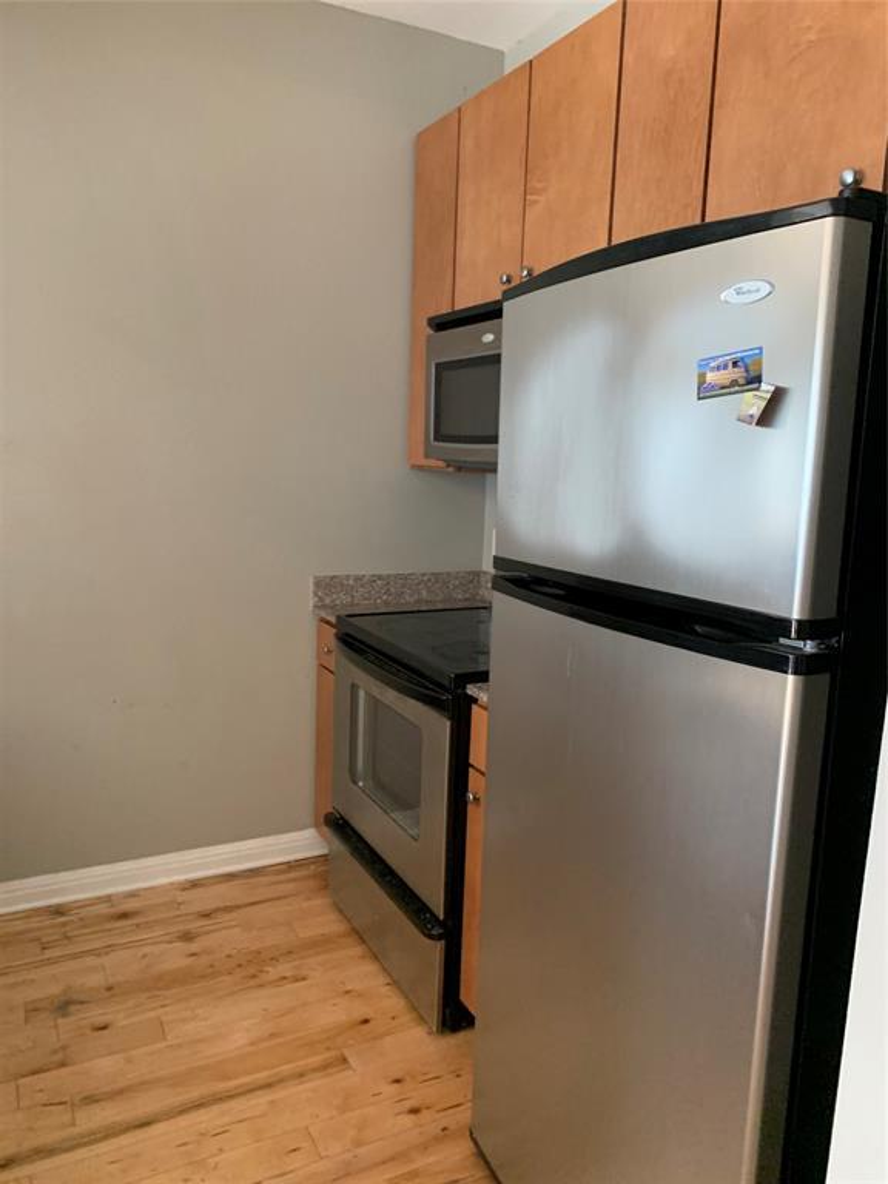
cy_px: 592
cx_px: 444
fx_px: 889
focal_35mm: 26
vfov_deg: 67.3
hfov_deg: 53.1
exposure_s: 1/60
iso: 400
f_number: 1.8
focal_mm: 4.25
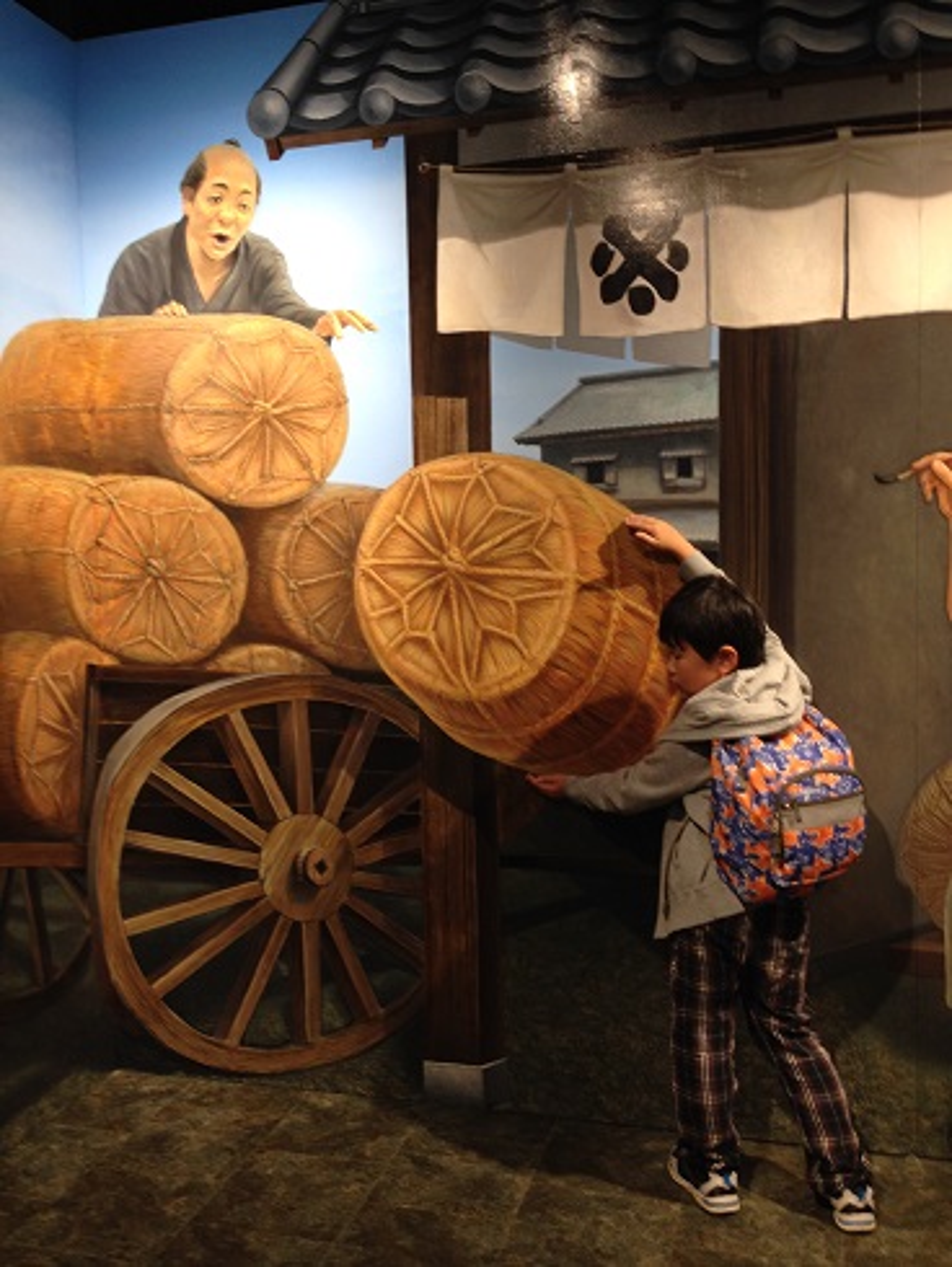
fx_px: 1209
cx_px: 476
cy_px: 634
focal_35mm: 33
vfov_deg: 55.3
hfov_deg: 43.0
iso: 64
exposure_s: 1/20
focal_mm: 4.12
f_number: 2.4
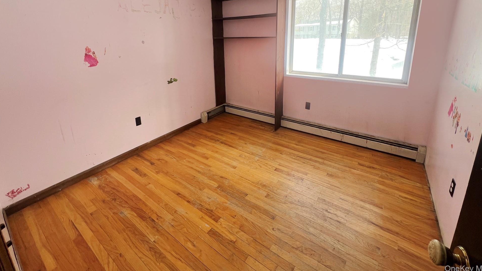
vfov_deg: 67.9
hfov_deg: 103.0
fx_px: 192
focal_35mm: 15
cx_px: 240
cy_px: 83
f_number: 1.8
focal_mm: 1.57
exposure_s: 1/99
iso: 40
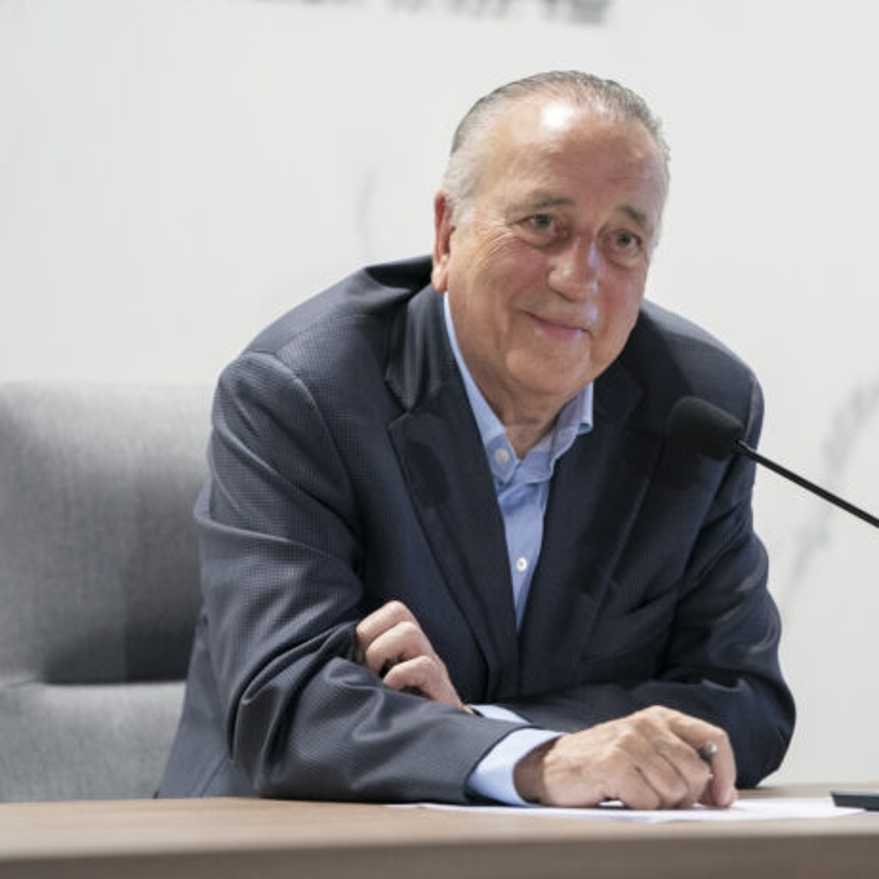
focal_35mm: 204
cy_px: 439
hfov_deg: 8.6
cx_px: 511
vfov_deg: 8.6
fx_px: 5861
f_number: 2.8
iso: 2500
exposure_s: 1/250
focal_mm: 159
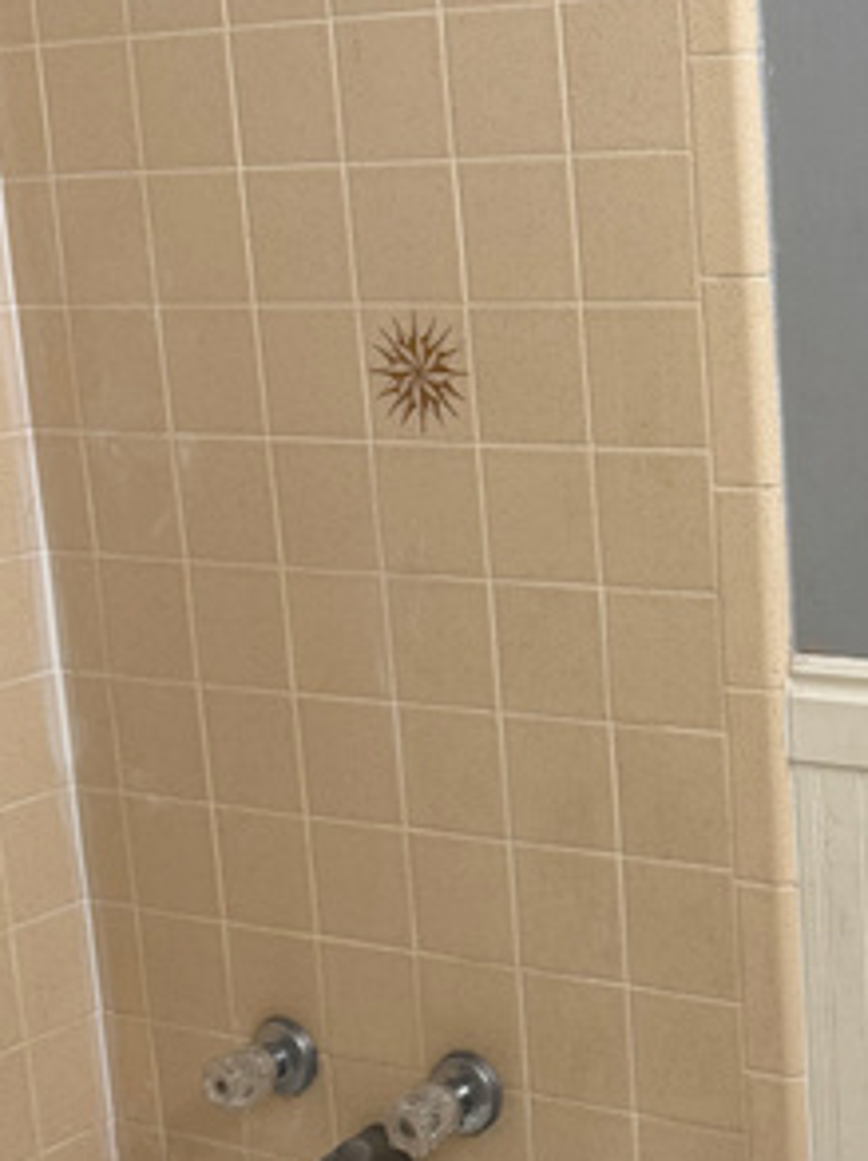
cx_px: 939
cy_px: 614
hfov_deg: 22.1
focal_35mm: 63
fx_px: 2111
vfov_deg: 30.8
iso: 160
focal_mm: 6.76
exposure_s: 1/60
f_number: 1.78
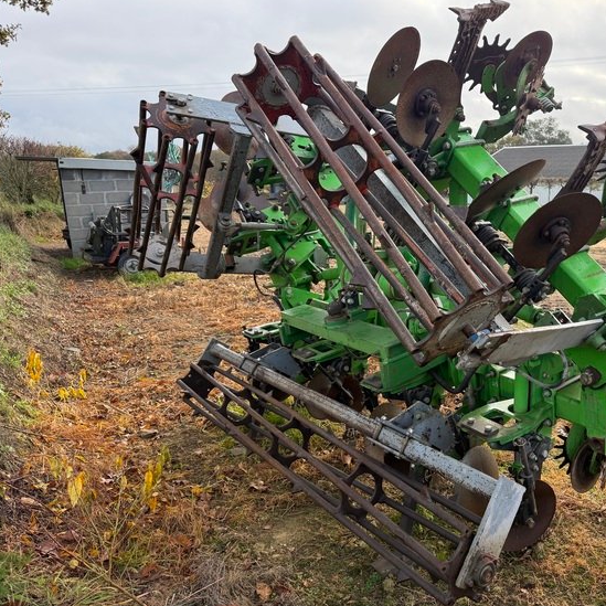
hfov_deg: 54.4
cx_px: 410
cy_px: 297
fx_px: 574
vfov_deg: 55.6
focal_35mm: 29
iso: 100
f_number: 1.78
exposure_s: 1/840
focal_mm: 6.76
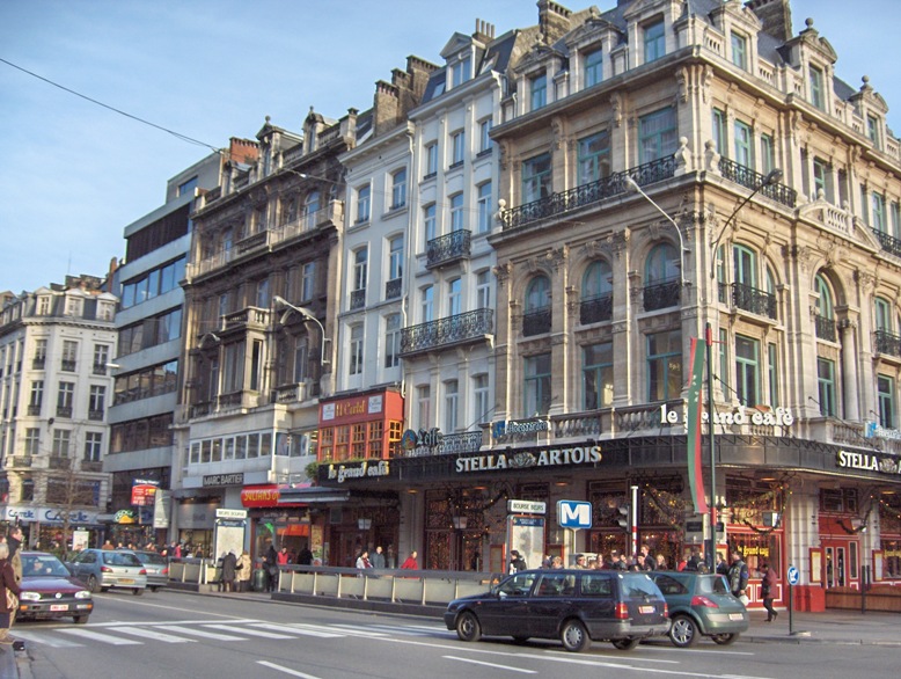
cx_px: 450
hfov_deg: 47.8
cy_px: 340
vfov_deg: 36.9
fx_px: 1017
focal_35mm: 39
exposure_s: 1/521
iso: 100
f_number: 2.8
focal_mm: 8
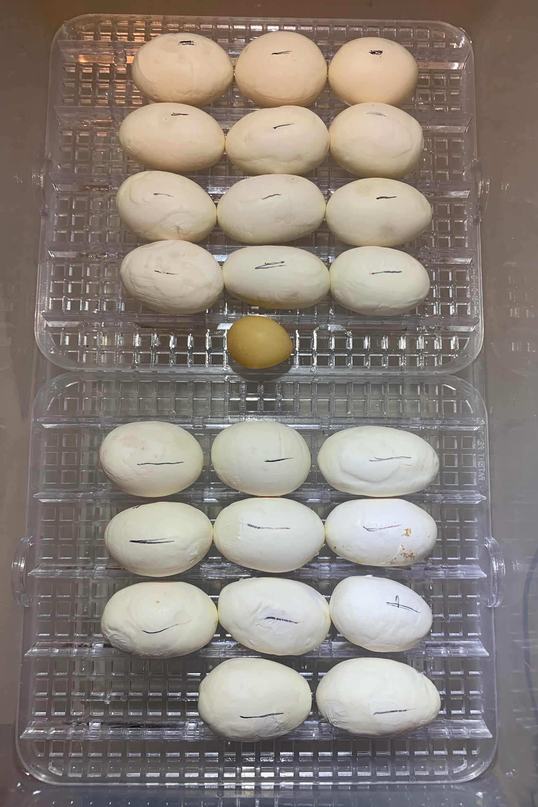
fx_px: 628
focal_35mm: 28
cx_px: 278
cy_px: 410
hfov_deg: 46.4
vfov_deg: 65.5
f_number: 1.8
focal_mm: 4.25
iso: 50
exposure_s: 1/60
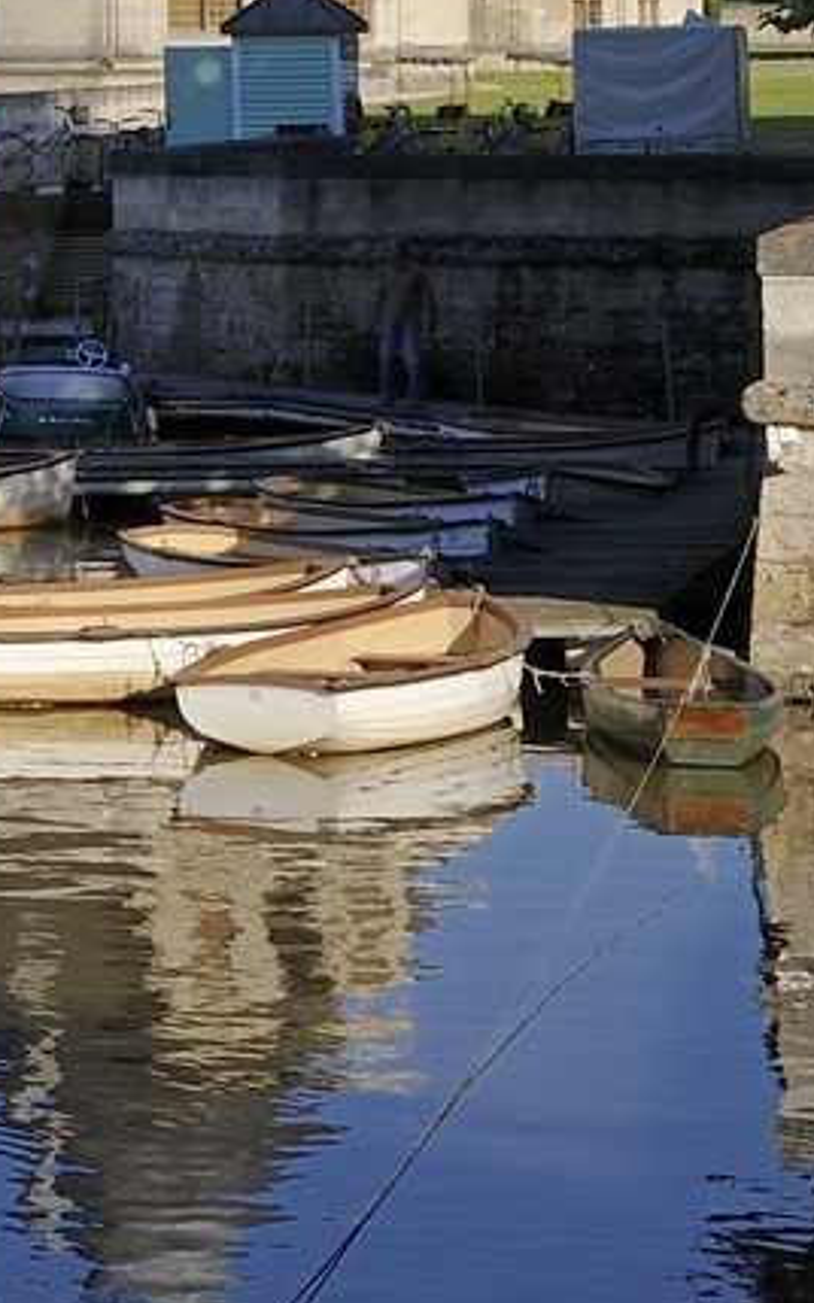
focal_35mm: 171
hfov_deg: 7.2
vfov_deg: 12.1
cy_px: -76
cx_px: -1160
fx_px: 6072
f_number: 16
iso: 200
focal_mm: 45
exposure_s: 1/160
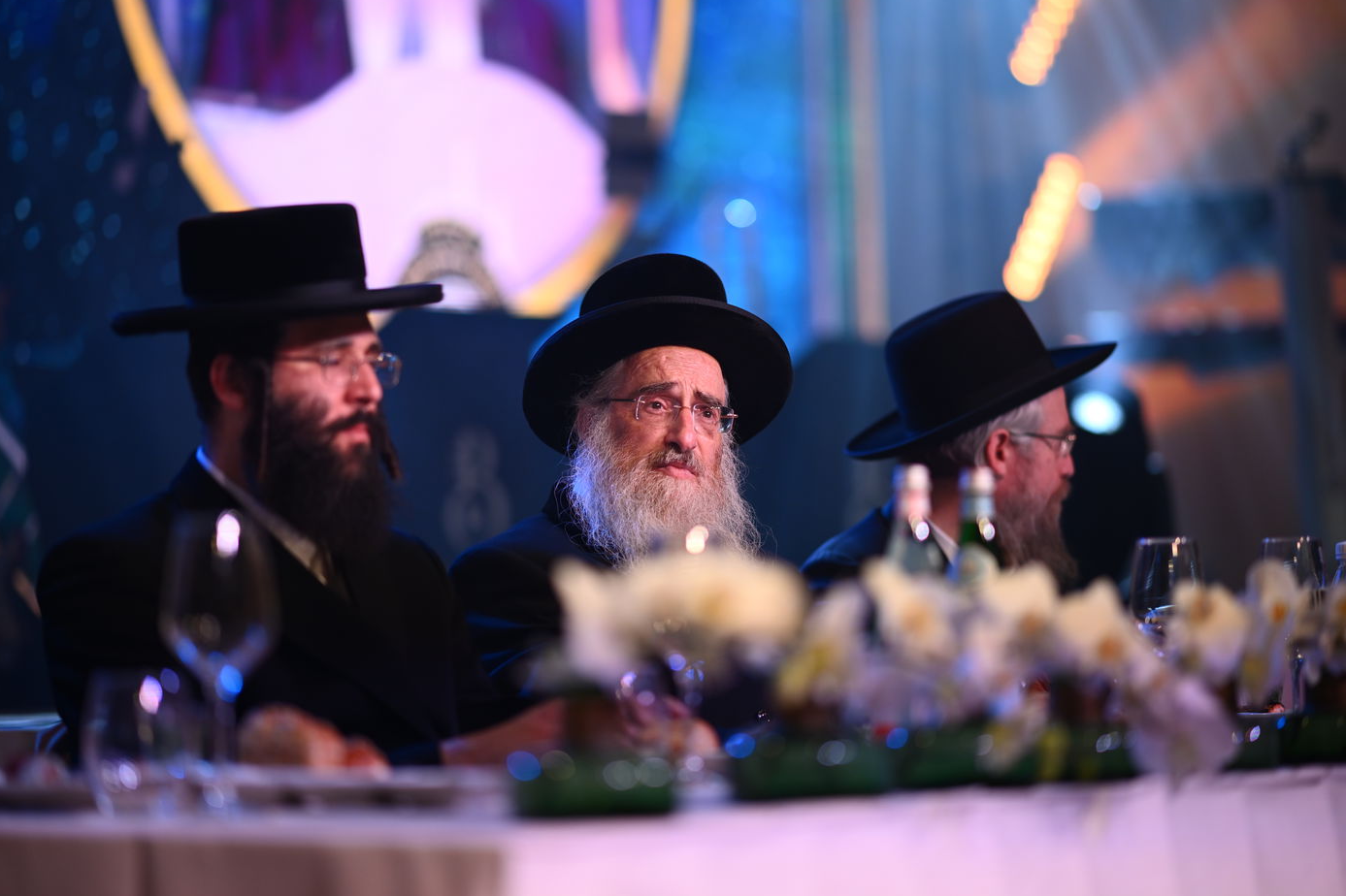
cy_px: 447
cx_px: 674
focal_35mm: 106
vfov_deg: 12.9
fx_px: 3962
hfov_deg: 19.3
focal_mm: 105
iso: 640
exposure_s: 1/800
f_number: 1.4
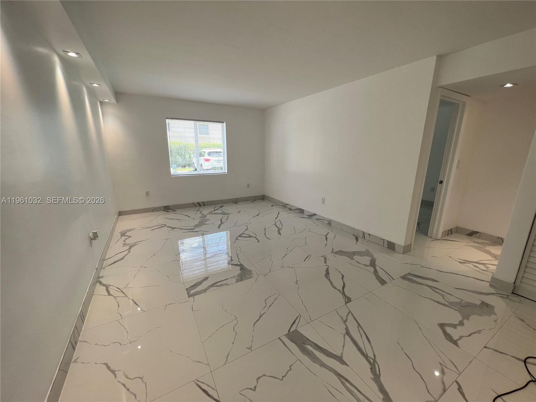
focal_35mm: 13
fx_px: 201
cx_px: 268
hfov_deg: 106.2
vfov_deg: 89.9
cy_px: 201
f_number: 1.8
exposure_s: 1/120
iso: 32
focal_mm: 1.57
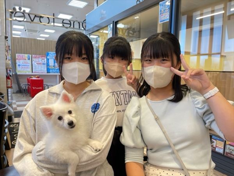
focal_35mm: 26
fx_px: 176
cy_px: 88
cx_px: 117
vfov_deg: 53.1
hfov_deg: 67.3
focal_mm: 5.1
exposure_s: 1/120
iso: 64
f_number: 1.6
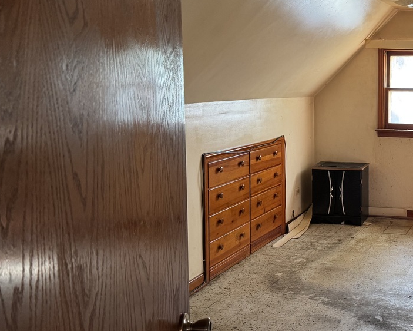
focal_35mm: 48
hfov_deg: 35.7
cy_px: 142
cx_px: 396
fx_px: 587
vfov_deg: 31.4
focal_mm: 6.76
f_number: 1.78
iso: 250
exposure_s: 1/60
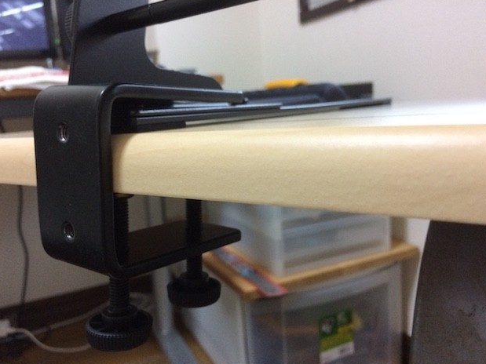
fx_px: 421
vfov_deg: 46.8
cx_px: 238
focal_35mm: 30
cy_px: 186
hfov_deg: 60.0
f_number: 2.2
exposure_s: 1/30
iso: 250
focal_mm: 4.15
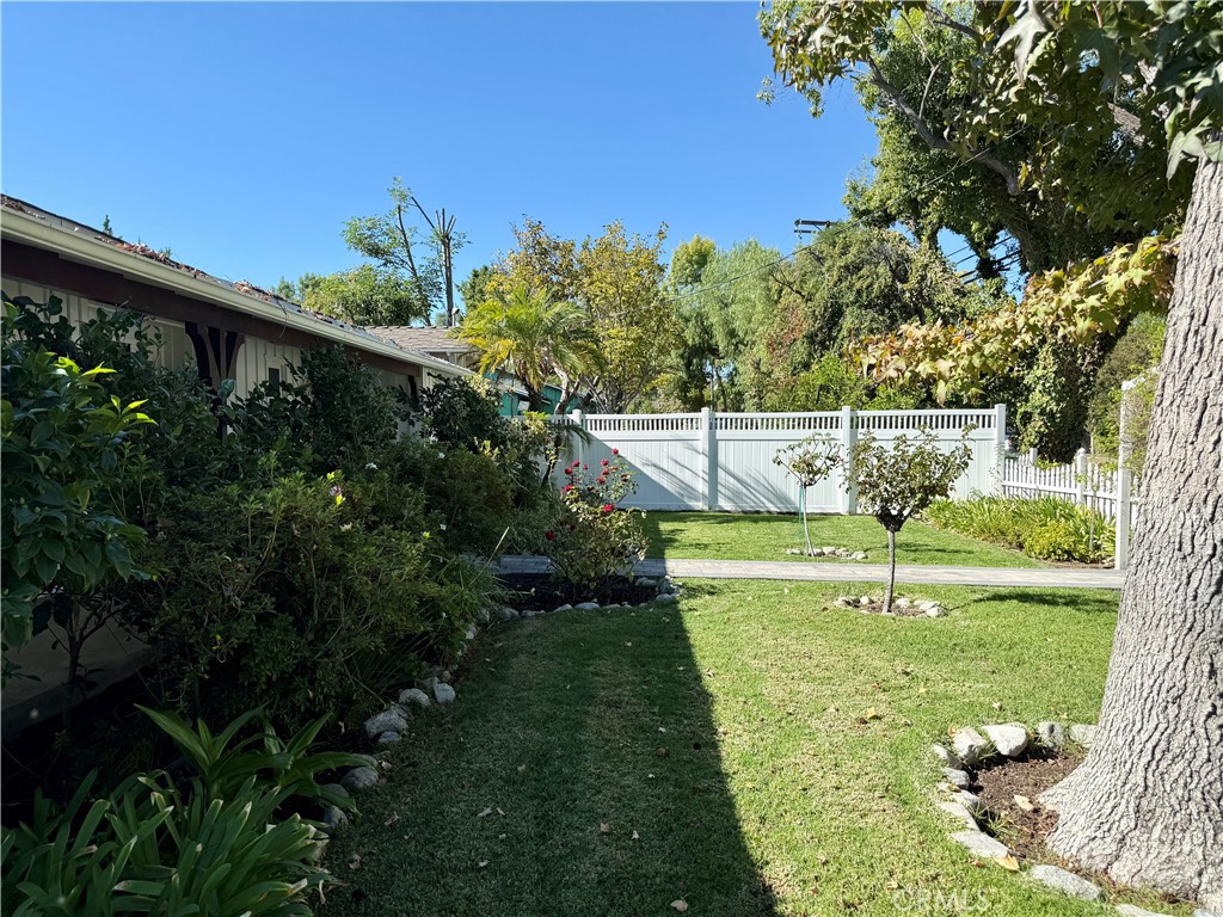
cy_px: 458
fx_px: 848
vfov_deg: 56.8
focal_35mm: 24
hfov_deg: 71.6
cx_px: 612
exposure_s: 1/3021
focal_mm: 6.76
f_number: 1.78
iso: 80
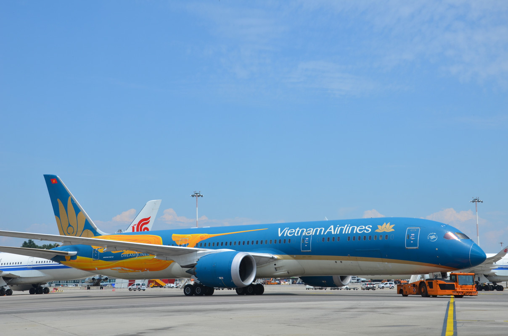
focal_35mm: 68
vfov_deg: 20.1
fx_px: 950
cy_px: 168
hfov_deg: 29.9
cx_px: 254
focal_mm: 45
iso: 160
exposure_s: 1/400
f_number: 10
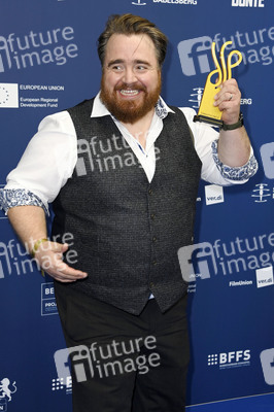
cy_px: 206
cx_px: 137
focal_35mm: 62
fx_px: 709
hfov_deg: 21.9
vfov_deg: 32.4
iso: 800
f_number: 5.6
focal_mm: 62
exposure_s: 1/200
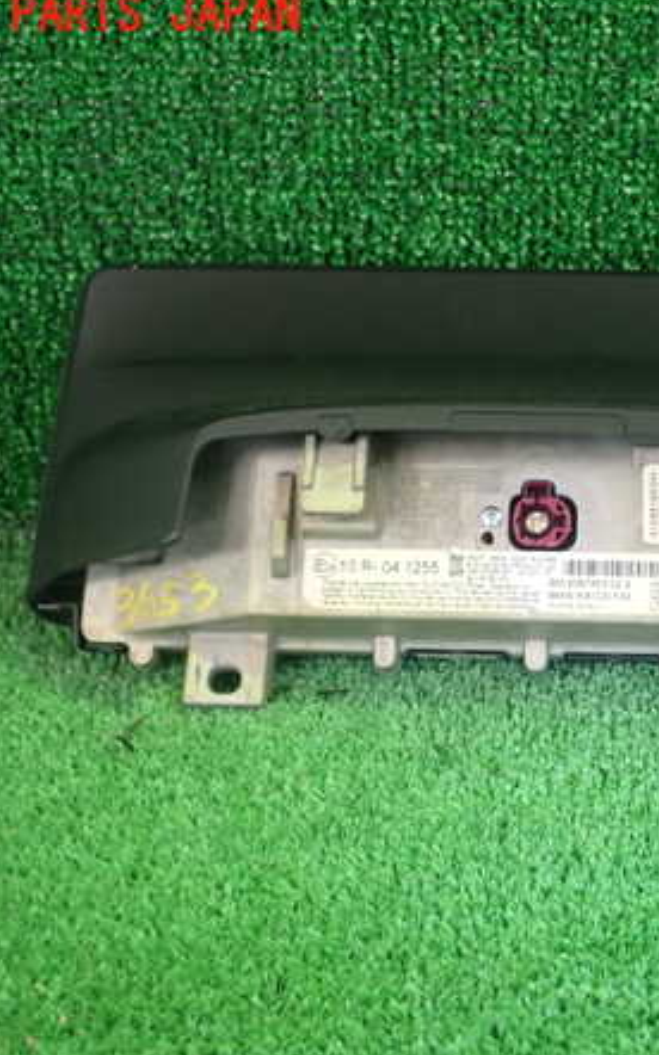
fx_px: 1697
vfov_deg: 34.6
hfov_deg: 21.5
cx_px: 583
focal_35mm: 59
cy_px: 523
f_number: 2.8
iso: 800
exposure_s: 1/30
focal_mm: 7.31
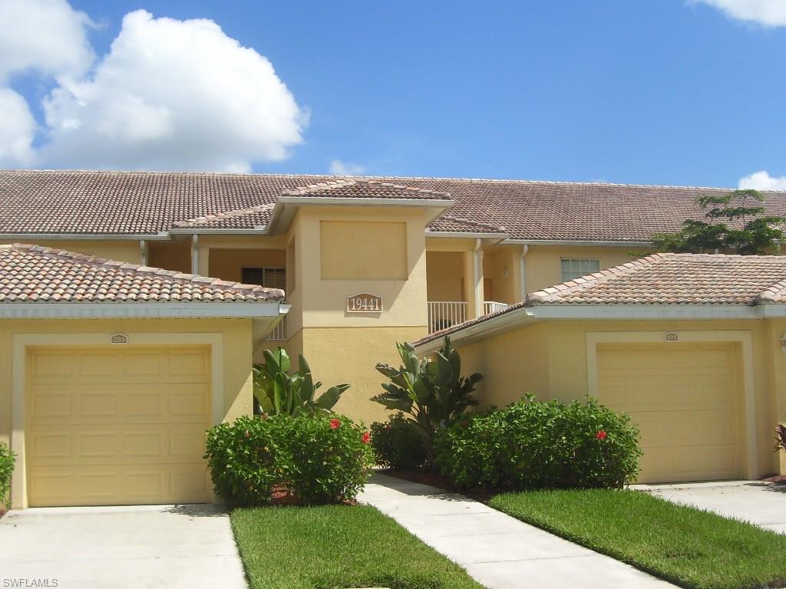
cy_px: 294
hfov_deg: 44.8
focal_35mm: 42
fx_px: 954
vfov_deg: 34.3
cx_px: 393
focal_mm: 7
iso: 80
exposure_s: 1/500
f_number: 5.6
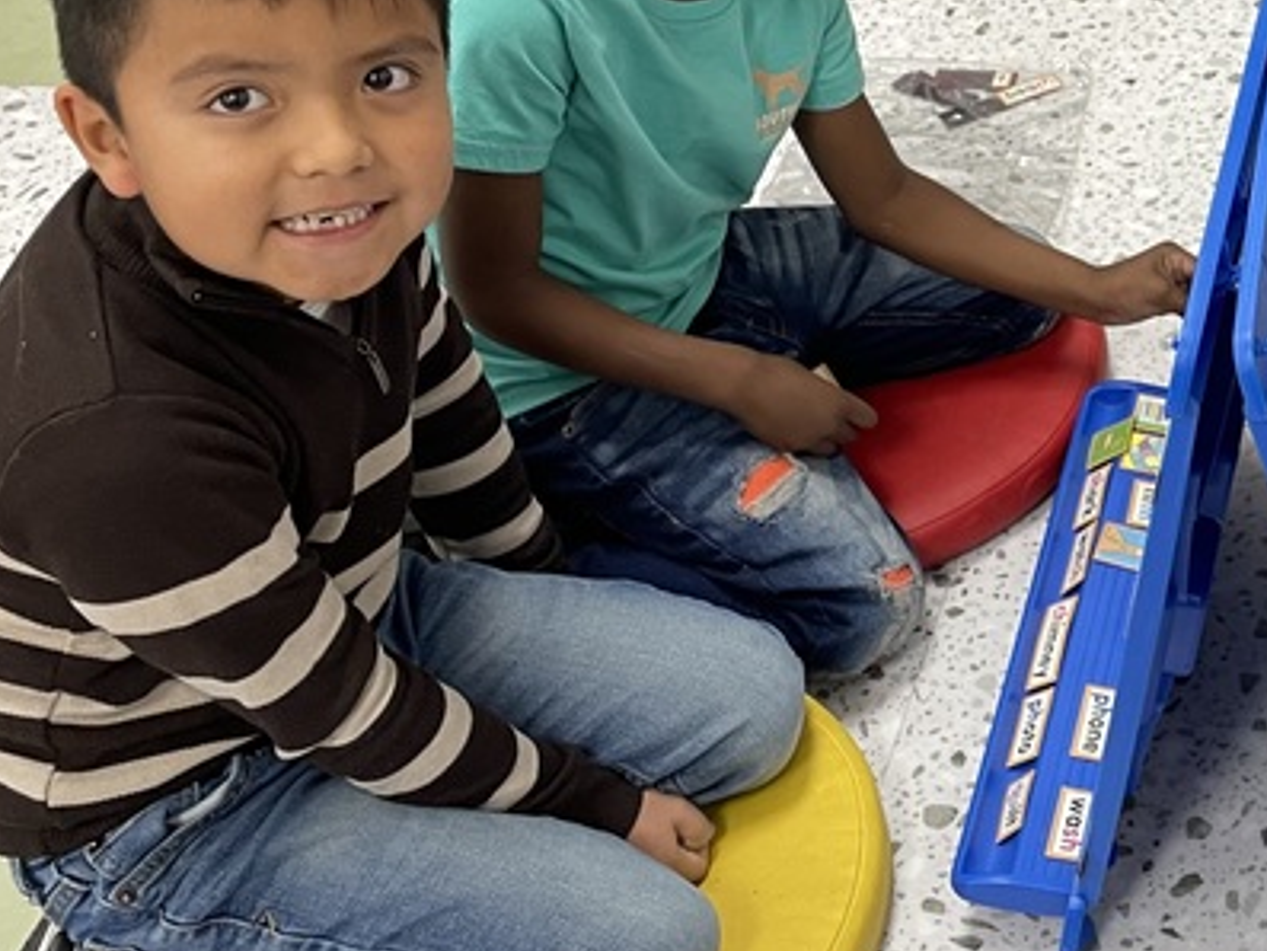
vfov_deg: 21.6
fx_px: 2453
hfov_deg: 25.7
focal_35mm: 67
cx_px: 1545
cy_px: 176
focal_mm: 4.2
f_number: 1.6
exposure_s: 1/60
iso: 80
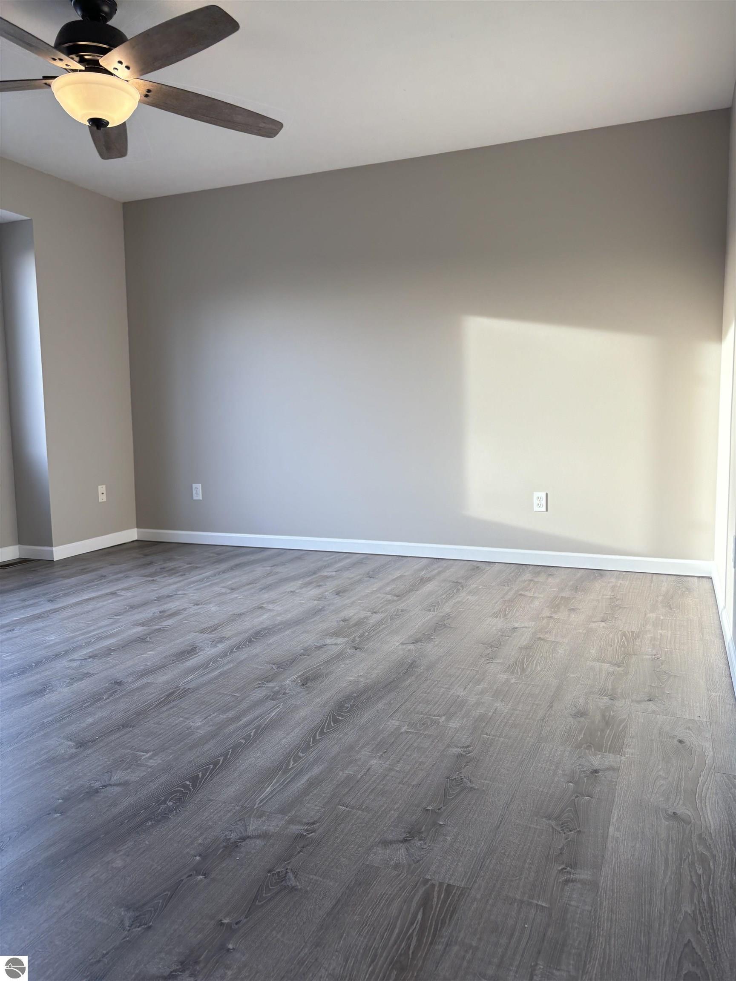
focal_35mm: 26
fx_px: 737
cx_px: 368
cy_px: 490
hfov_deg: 53.1
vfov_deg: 67.3
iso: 40
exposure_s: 1/120
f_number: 1.6
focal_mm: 5.96
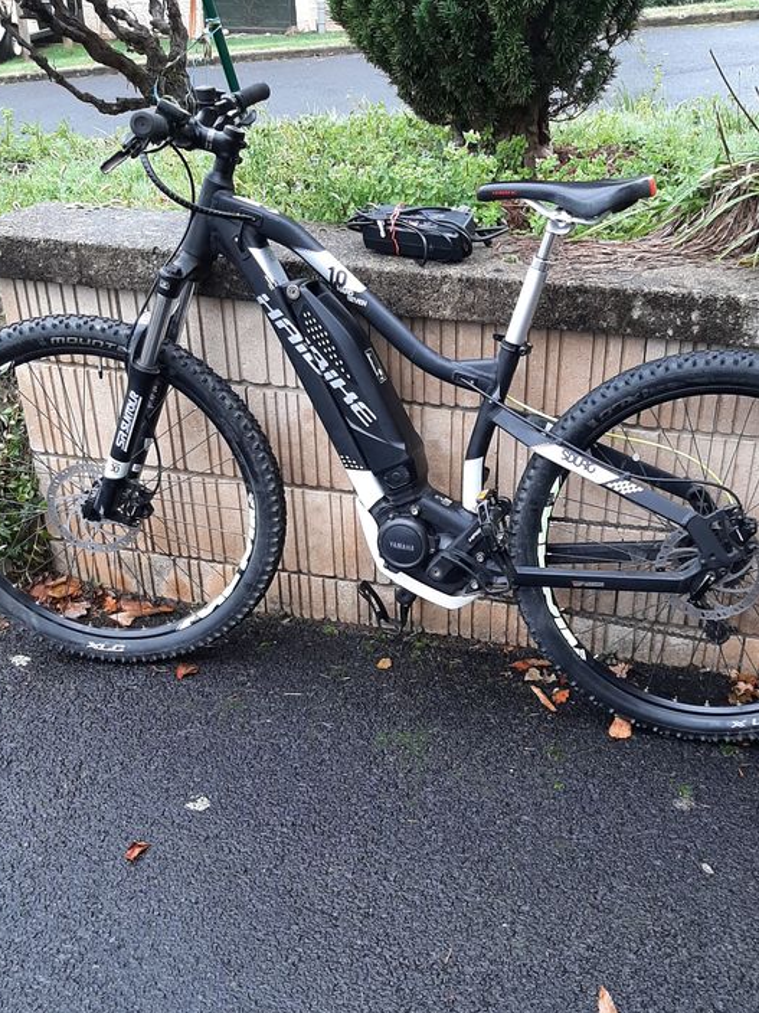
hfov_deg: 38.5
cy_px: 599
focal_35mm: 37
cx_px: 449
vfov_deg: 49.9
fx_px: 1082
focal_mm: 3.93
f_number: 1.7
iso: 64
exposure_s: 1/100
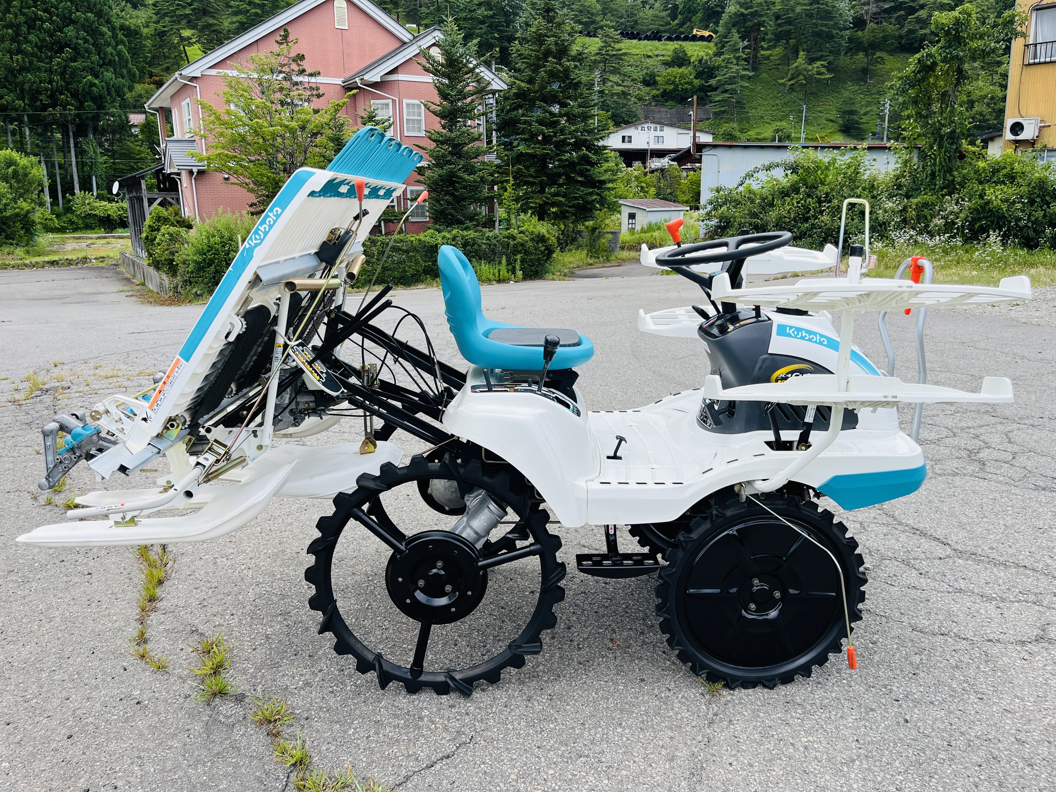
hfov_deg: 67.3
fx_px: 793
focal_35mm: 26
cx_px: 528
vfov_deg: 53.1
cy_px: 396
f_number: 1.6
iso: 50
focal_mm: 5.1
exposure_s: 1/1802
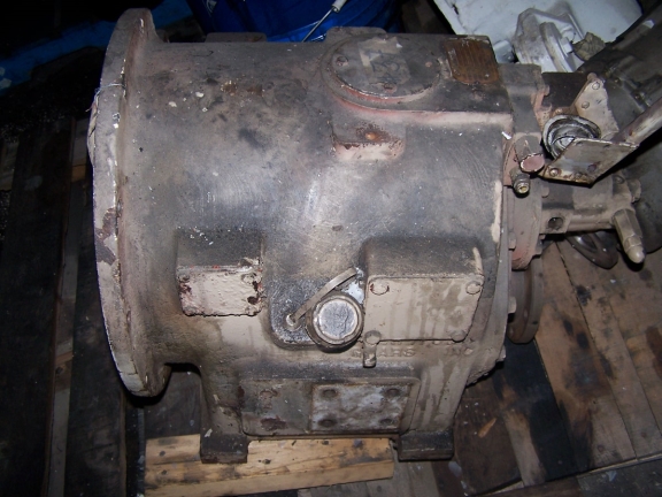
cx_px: 331
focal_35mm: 38
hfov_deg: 49.0
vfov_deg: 37.7
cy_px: 248
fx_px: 727
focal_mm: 6.3
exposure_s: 1/60
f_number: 2.8
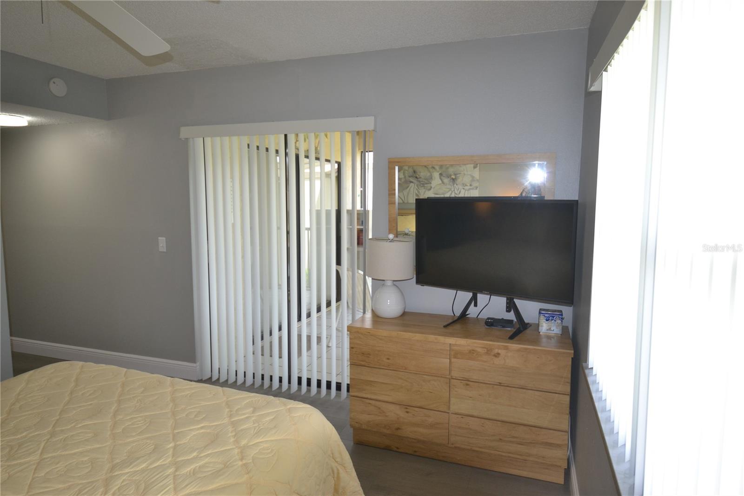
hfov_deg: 81.2
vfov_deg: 59.5
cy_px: 248
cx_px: 372
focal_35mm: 21
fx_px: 434
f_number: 4
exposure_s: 1/125
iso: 400
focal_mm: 14
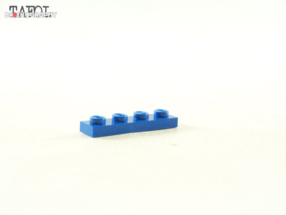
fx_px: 677
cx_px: 143
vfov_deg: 18.0
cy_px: 108
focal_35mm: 82
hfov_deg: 23.8
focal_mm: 13.7
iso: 400
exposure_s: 1/60
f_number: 3.2
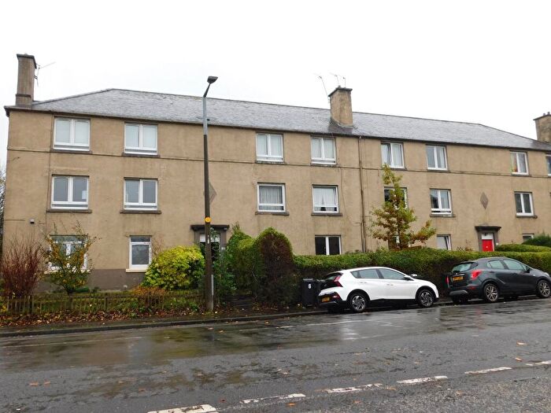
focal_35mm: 30
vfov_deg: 46.8
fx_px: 478
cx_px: 276
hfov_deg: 60.0
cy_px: 206
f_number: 3.2
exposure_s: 1/100
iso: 125
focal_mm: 5.3
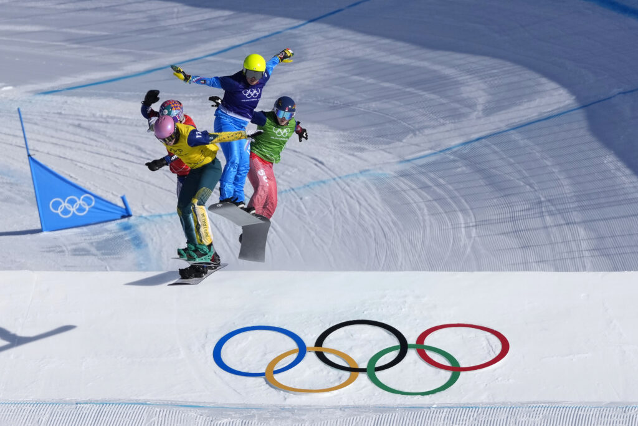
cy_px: 213
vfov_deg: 2.3
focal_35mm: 600
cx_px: 319
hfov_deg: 3.4
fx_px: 10634
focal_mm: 600
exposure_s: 1/4000
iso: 500
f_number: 7.1
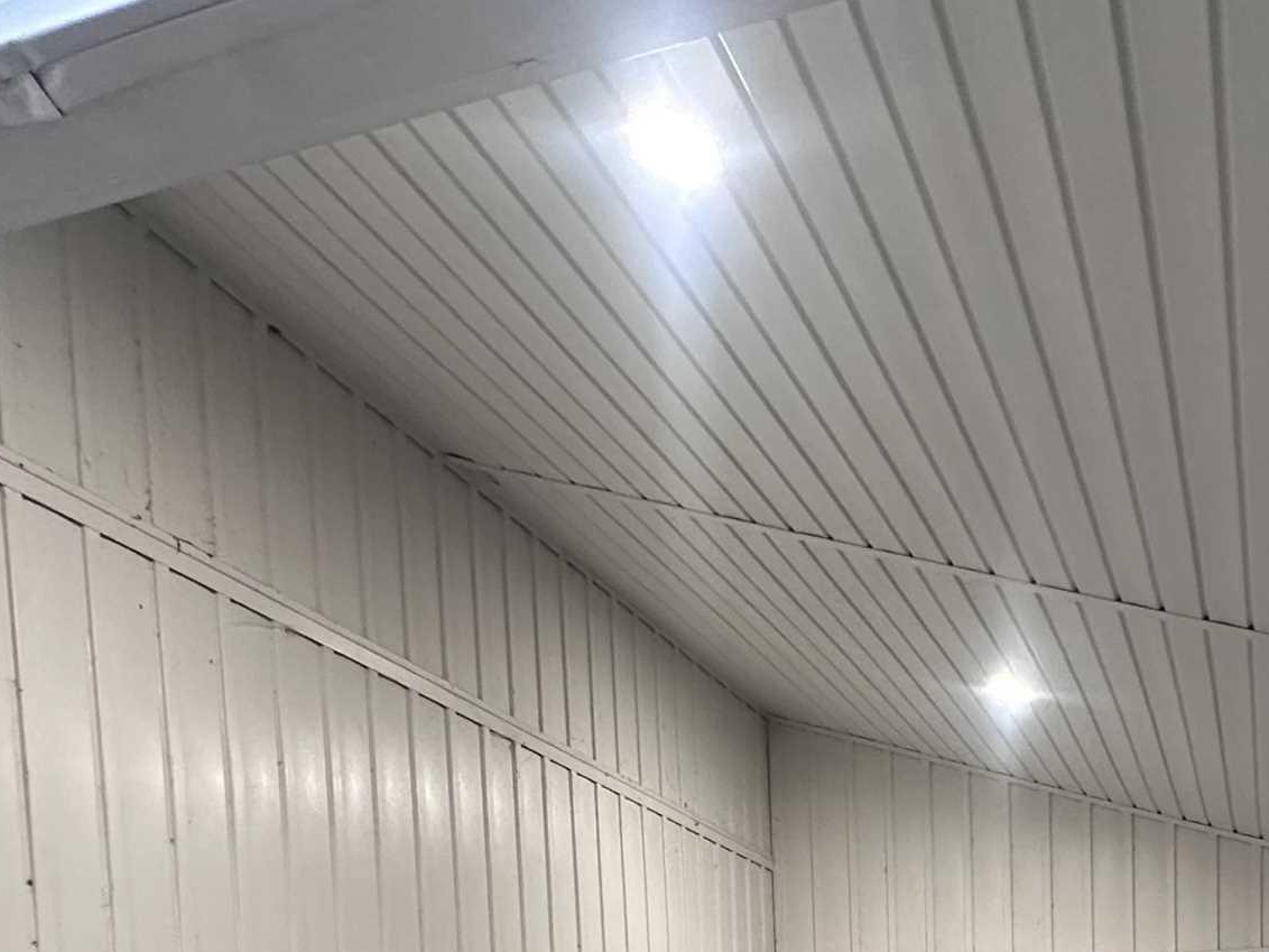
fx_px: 1393
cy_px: 1255
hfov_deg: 48.0
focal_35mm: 38
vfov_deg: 29.7
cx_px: 871
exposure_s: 1/60
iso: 400
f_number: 2.2
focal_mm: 2.22
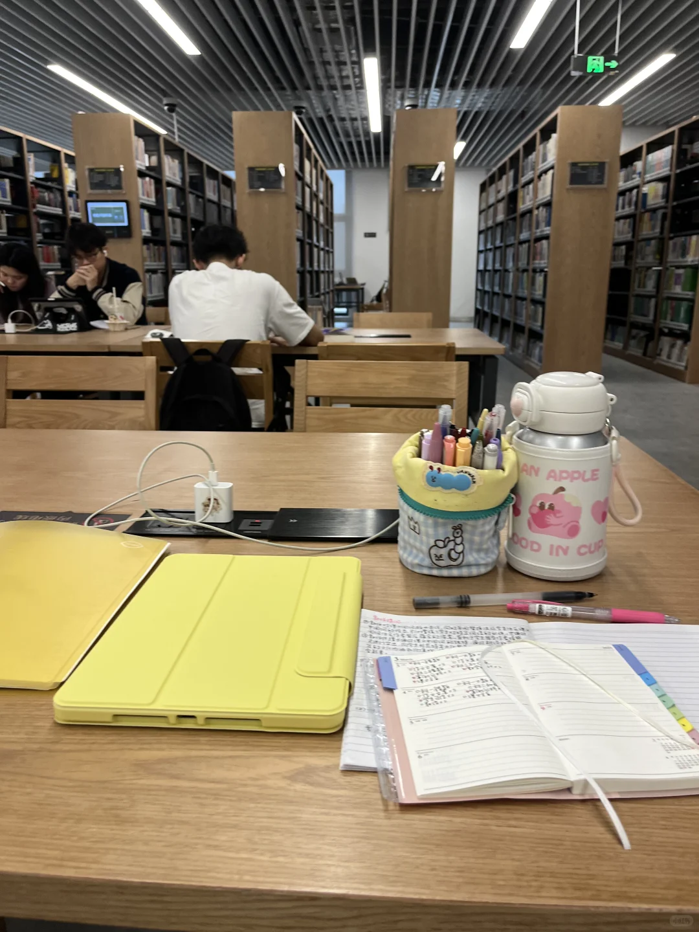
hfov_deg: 53.1
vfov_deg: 67.3
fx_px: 700
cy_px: 466
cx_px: 350
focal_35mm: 26
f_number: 1.6
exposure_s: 1/100
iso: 125
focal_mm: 5.1
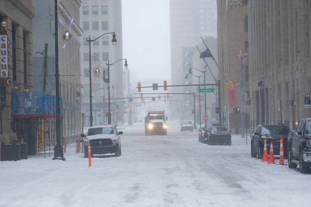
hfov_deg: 15.2
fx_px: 1166
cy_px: 104
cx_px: 156
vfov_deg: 10.2
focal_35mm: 135
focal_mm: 90
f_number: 2
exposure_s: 1/2000
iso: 400
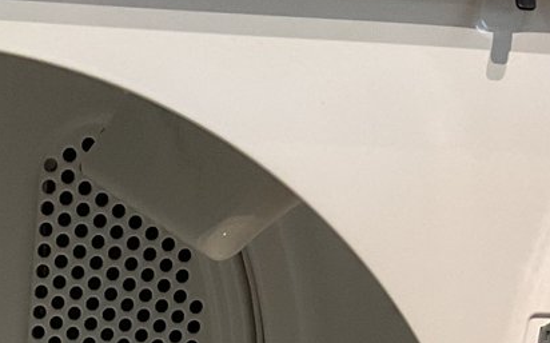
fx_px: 1693
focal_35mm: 113
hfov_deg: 17.9
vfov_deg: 10.5
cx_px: -41
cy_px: 708
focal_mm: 3
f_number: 1.8
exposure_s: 1/60
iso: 80
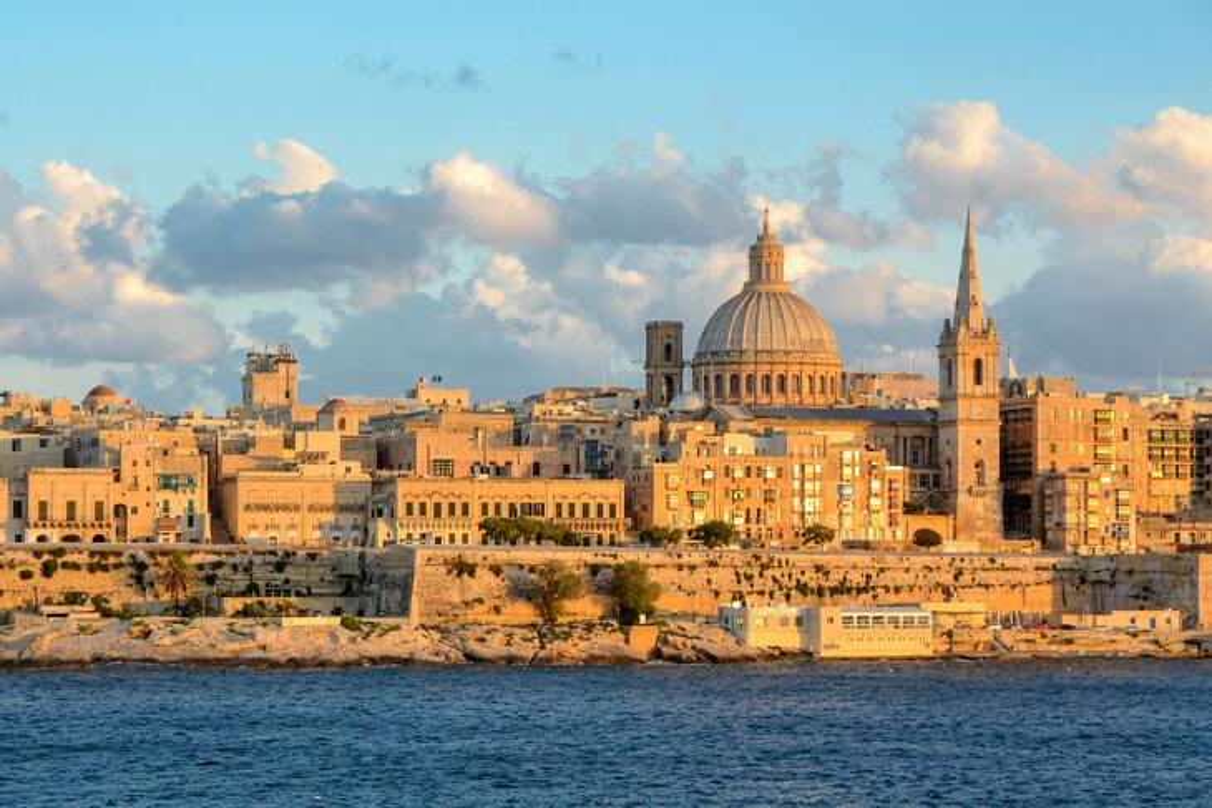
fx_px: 2525
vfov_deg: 18.2
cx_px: 606
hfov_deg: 27.0
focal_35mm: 75
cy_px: 404
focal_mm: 50
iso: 100
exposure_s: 1/80
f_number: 5.6
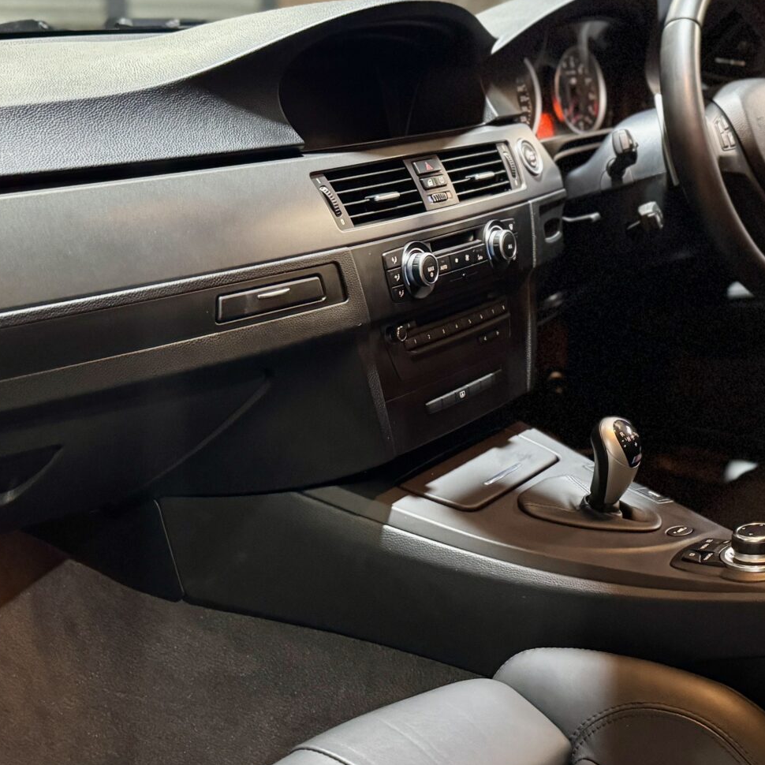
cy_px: 294
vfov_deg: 30.5
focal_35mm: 56
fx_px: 1400
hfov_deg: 30.1
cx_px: 556
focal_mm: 6.76
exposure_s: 1/33
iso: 800
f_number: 1.78
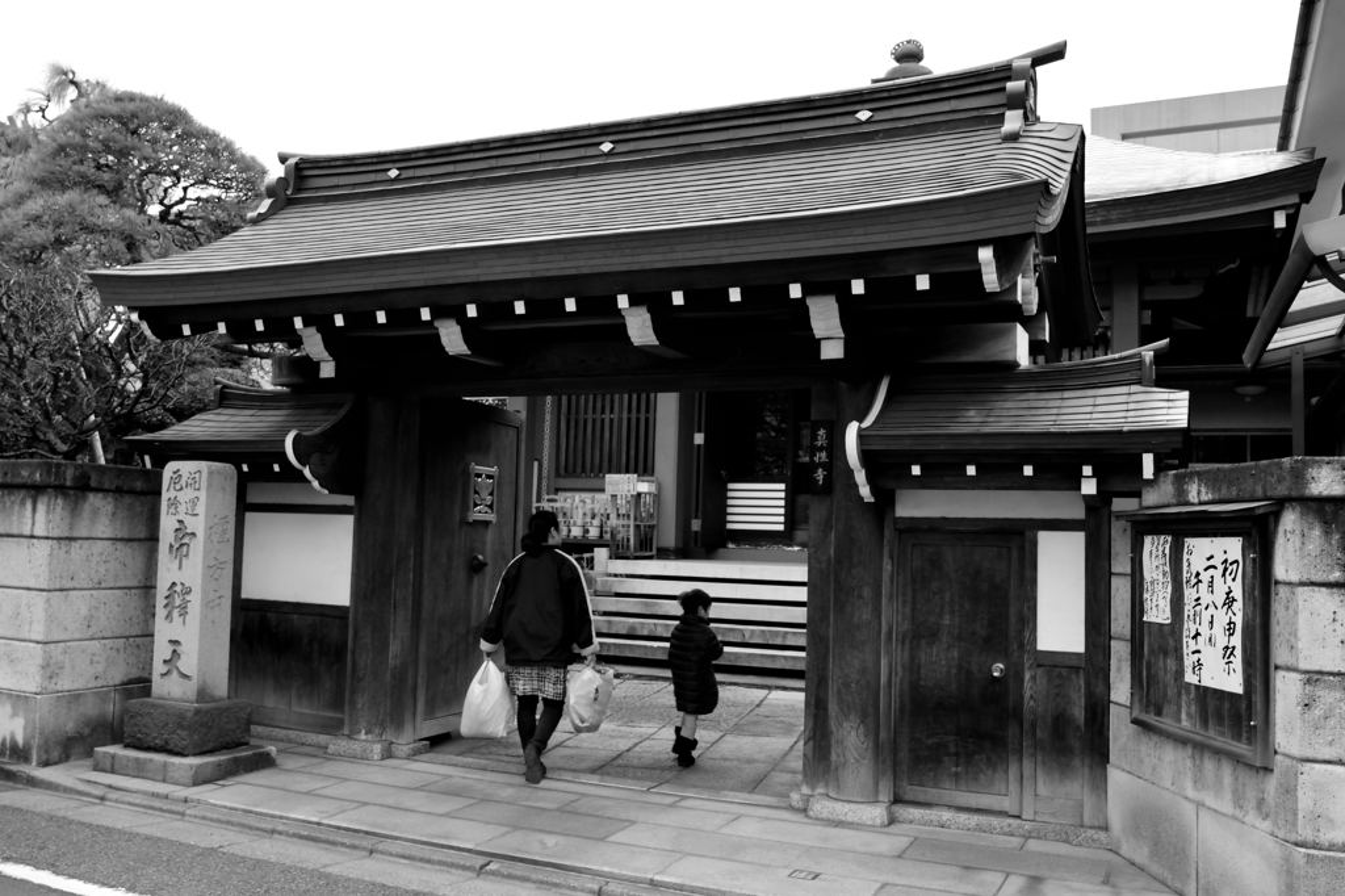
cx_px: 672
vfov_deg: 43.6
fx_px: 1120
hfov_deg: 61.9
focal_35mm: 30
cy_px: 448
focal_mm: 20
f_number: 8
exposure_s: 1/100
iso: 400
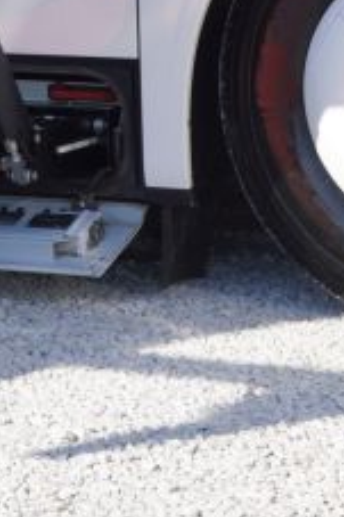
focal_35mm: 256
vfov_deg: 7.8
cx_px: -164
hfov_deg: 5.3
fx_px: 3682
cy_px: -360
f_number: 5.6
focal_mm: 39.2
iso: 100
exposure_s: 1/400
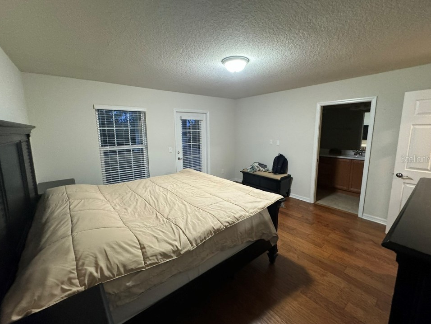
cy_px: 159
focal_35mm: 15
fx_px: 187
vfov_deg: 81.7
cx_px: 213
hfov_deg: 98.2
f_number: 2.2
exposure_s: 1/60
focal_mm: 2.22
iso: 640
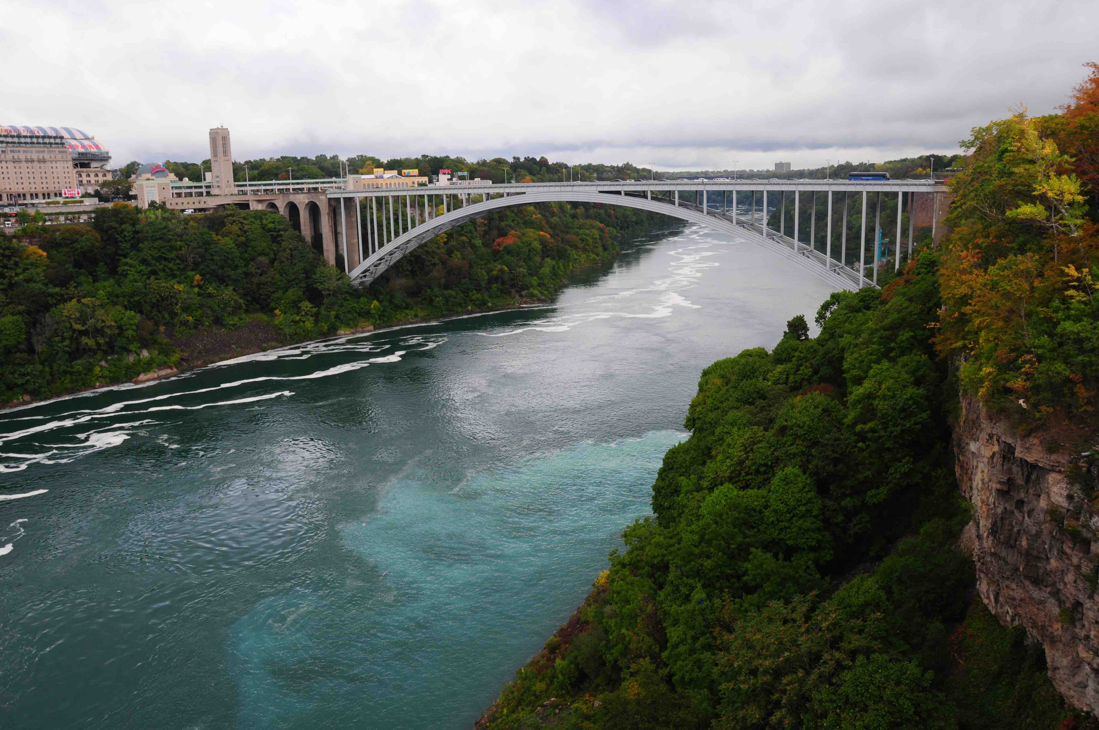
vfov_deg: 47.8
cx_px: 550
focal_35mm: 27
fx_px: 823
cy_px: 365
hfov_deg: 67.4
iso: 200
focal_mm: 18
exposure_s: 1/200
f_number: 10
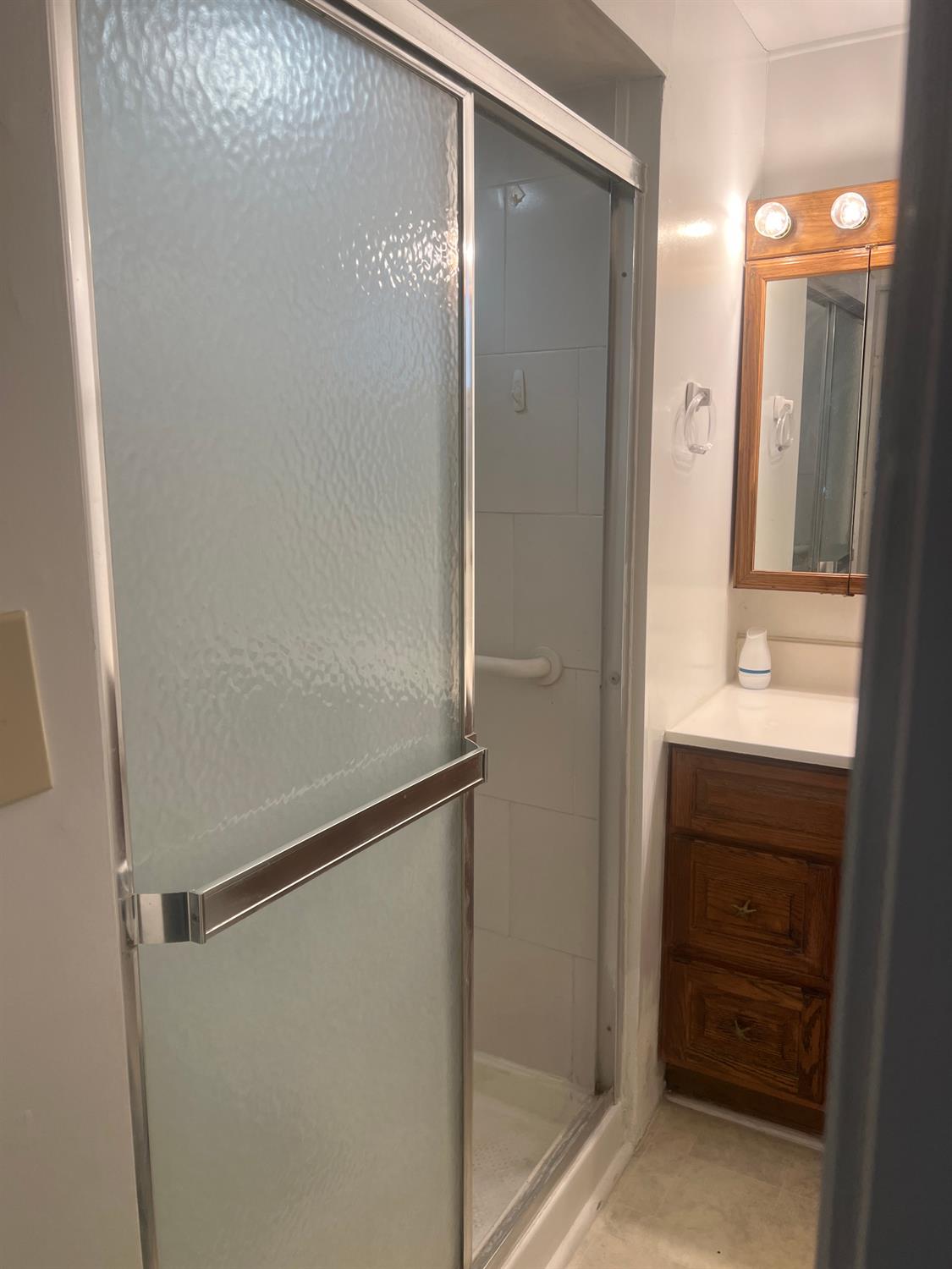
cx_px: 476
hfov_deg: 53.1
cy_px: 634
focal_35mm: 26
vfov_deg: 67.3
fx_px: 953
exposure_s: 1/120
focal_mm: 5.7
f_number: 1.5
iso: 40
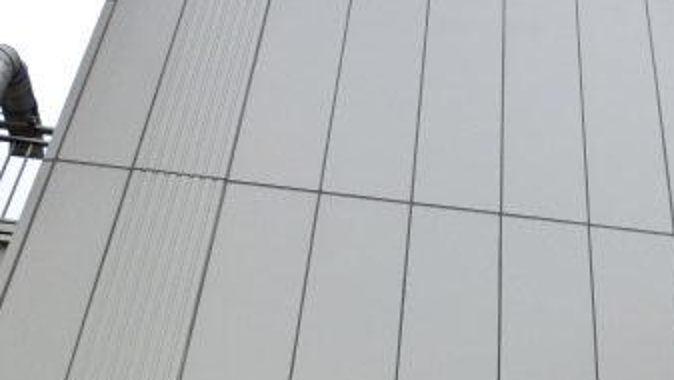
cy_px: 442
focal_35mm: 60
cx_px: 510
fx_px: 1073
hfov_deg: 34.1
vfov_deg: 19.1
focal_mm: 5.2
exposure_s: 1/125
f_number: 3.7
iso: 80
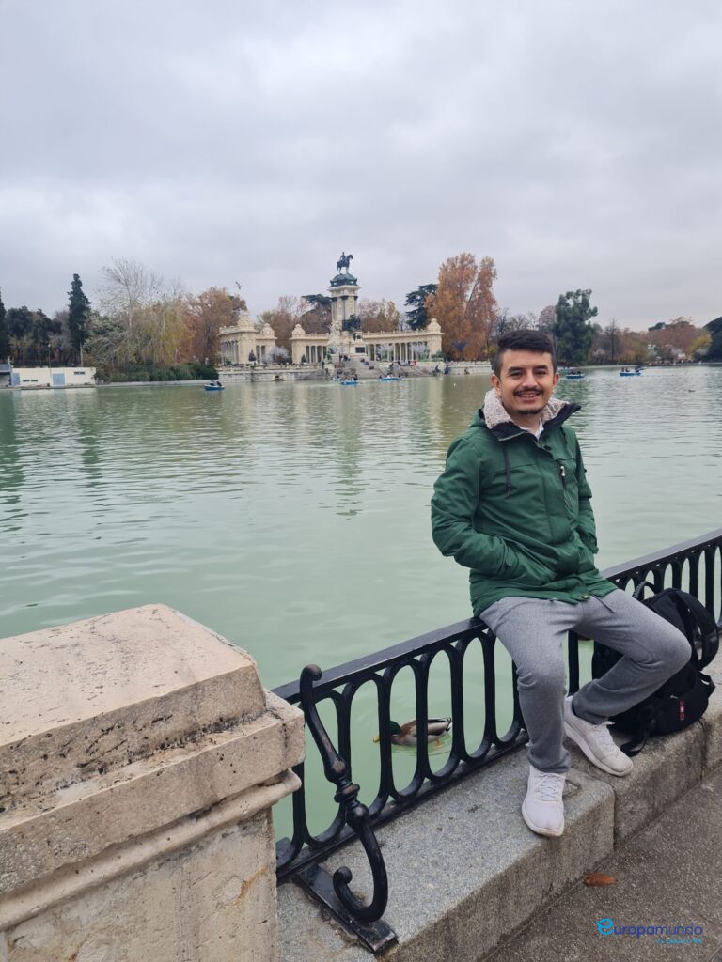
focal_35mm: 26
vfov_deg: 67.3
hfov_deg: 53.1
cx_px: 361
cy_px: 481
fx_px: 723
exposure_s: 1/135
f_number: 1.8
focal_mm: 5.4
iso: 50
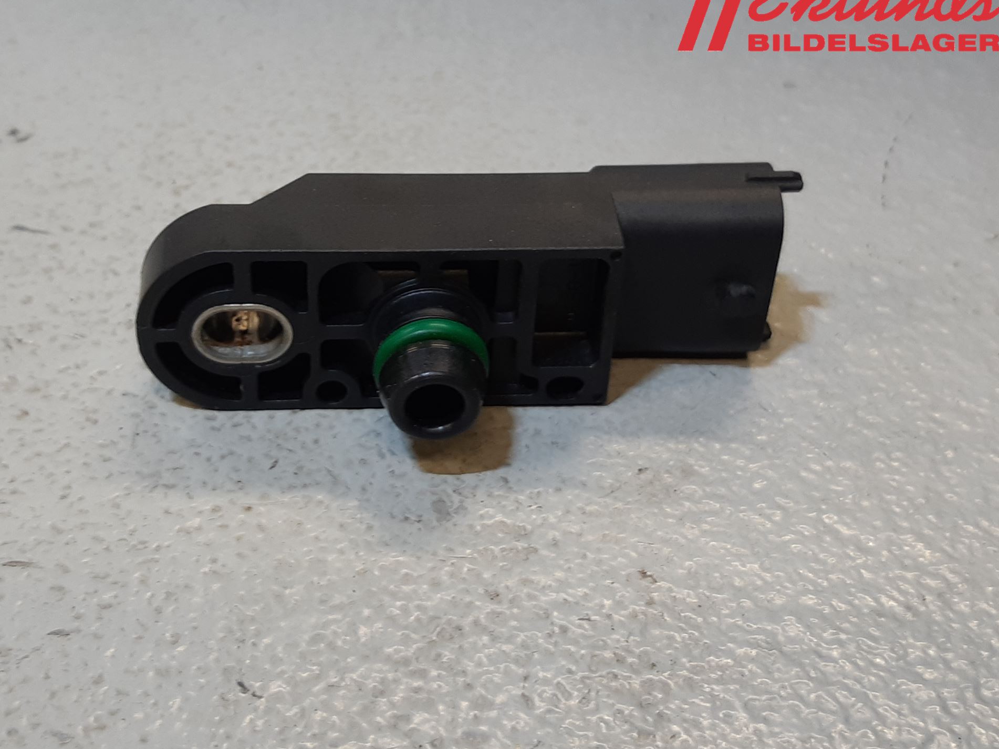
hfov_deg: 63.4
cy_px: 366
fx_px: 808
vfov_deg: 49.7
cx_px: 462
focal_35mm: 28
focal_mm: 3.93
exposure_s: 1/50
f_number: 1.7
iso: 50
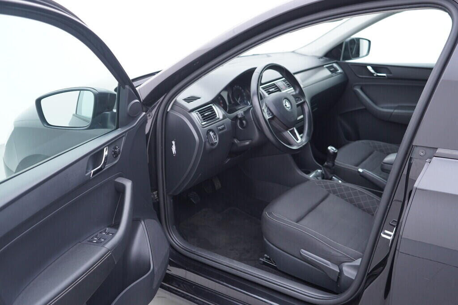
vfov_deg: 36.9
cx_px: 229
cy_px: 152
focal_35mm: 36
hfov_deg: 53.1
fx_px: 458
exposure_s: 1/40
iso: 200
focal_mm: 24
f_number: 2.8
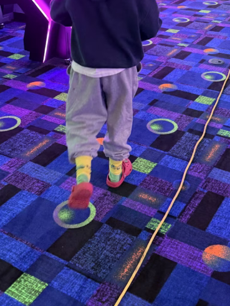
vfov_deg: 36.1
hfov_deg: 29.0
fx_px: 443
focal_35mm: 50
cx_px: 136
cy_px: 38
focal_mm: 6.76
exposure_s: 1/60
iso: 250
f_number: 1.78
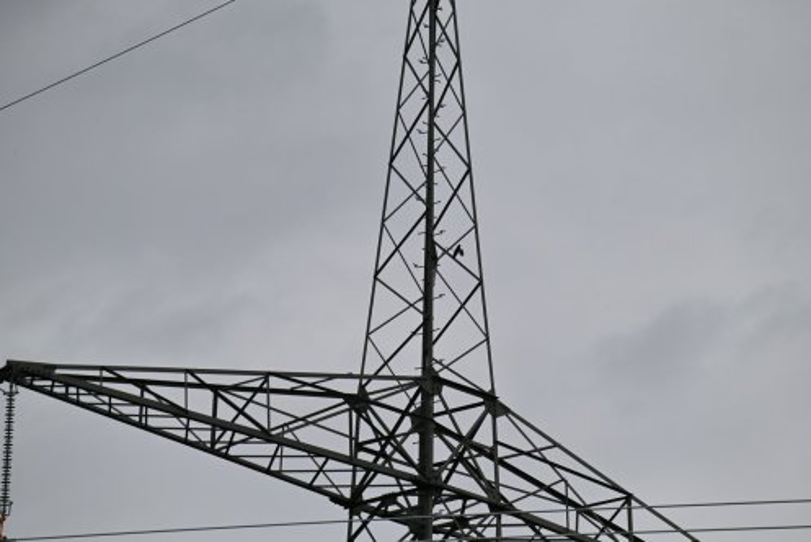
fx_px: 9016
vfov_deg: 3.4
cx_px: 406
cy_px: 271
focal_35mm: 400
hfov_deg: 5.2
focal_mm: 400
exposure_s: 1/5000
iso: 800
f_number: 9
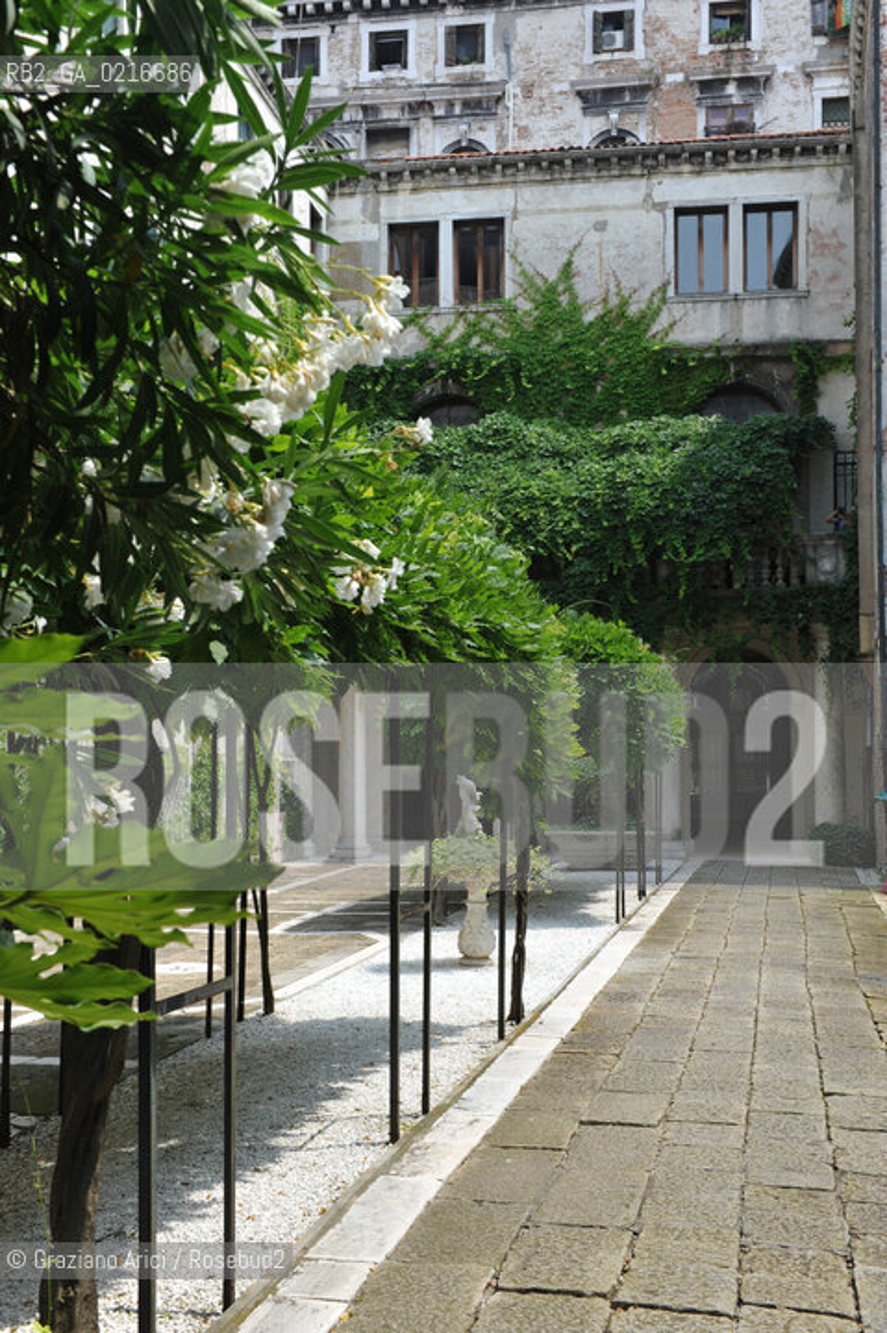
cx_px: 444
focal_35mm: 42
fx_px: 1554
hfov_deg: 31.8
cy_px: 666
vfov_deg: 46.4
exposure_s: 1/320
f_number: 8
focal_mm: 42
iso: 200
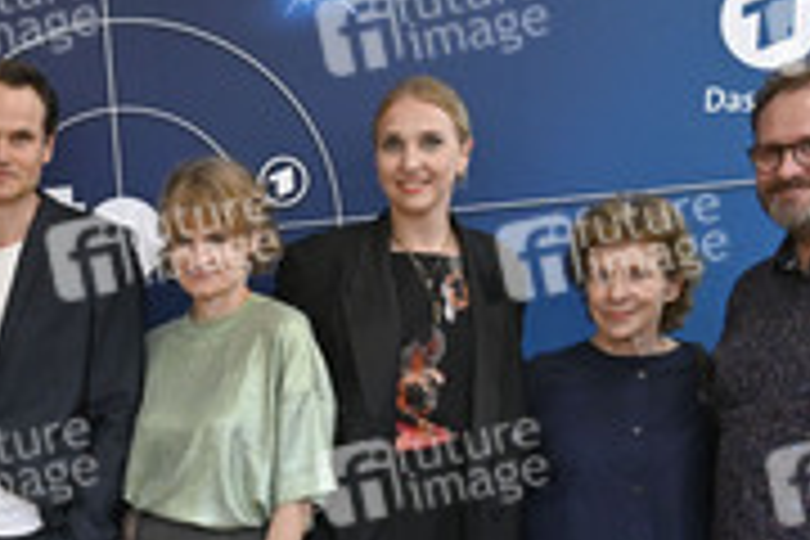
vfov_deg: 17.3
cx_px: 43
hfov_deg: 25.5
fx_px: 1715
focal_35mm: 76
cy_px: 585
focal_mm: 30.5
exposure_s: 1/200
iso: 2000
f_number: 4
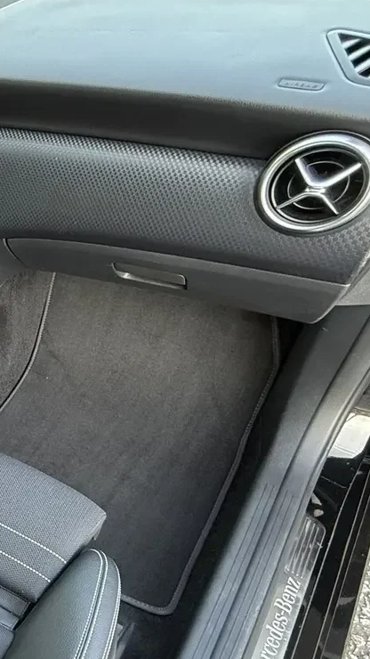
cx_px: -196
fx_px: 576
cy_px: 403
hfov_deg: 25.7
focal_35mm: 33
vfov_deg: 58.9
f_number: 2.2
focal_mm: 2.22
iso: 320
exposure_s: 1/75
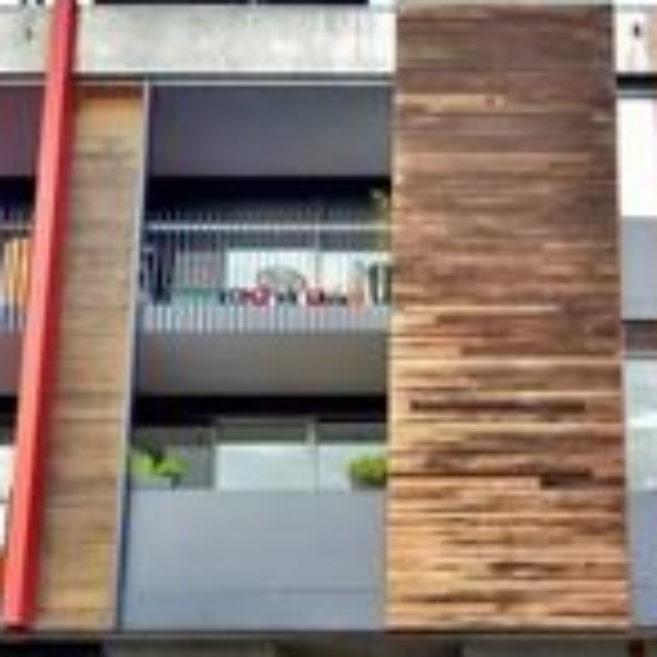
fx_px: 880
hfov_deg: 40.3
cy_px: 515
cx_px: 454
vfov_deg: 39.5
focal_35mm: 41
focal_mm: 10
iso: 160
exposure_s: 1/125
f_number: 4
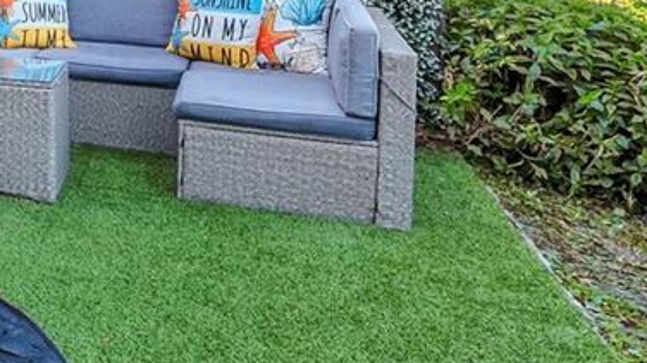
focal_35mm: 58
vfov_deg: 19.3
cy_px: -95
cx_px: -360
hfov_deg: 25.5
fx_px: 994
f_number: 11
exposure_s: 1/20
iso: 50
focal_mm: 13
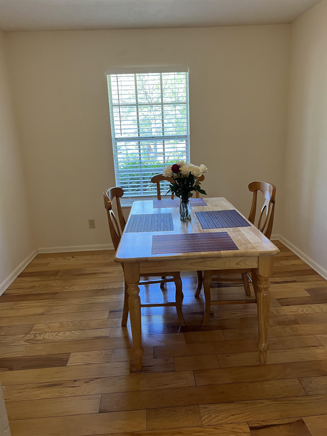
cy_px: 218
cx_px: 164
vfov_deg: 67.3
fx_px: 327
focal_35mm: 26
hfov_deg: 53.1
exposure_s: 1/60
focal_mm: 5.7
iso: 80
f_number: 1.5
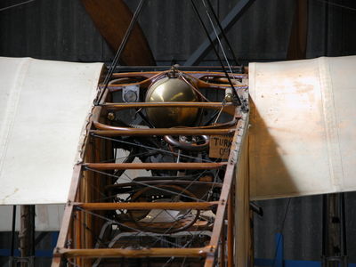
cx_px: 178
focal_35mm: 223
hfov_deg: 8.9
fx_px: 2293
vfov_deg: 6.7
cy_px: 134
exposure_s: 1/60.3
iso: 100
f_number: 4.1
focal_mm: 56.7
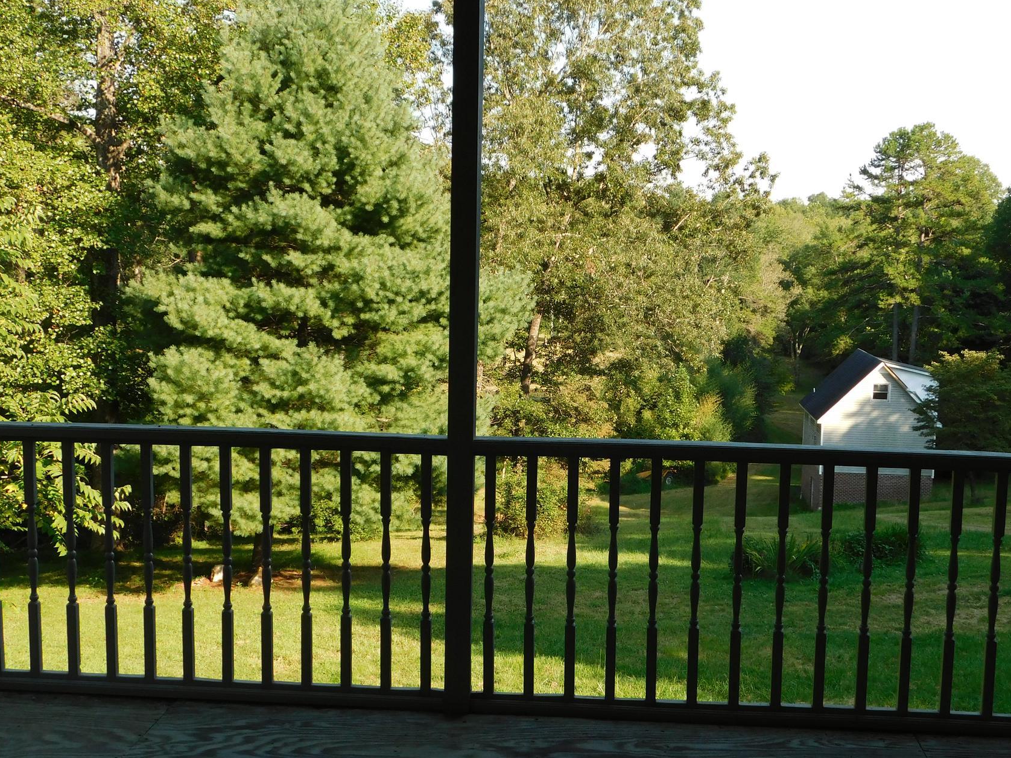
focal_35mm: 44
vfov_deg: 32.9
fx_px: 1285
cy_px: 373
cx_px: 545
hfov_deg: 42.9
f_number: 3.5
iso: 125
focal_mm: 6.3
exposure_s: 1/400
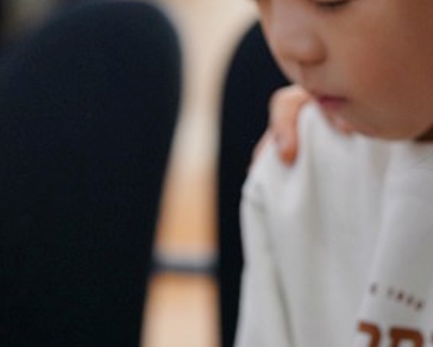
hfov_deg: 3.8
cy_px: -38
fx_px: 6527
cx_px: 458
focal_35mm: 509
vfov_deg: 3.0
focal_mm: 167
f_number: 4
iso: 1600
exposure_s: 1/200
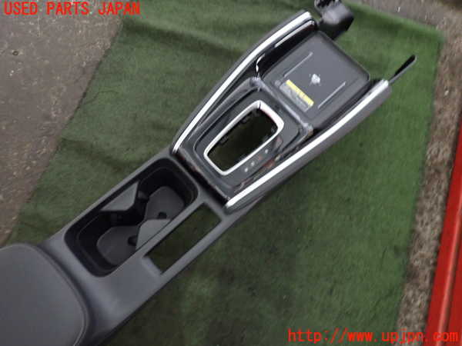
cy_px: 173
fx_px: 334
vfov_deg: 54.9
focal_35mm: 25
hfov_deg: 69.4
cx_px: 231
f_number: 2
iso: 800
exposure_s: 1/30
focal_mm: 4.5
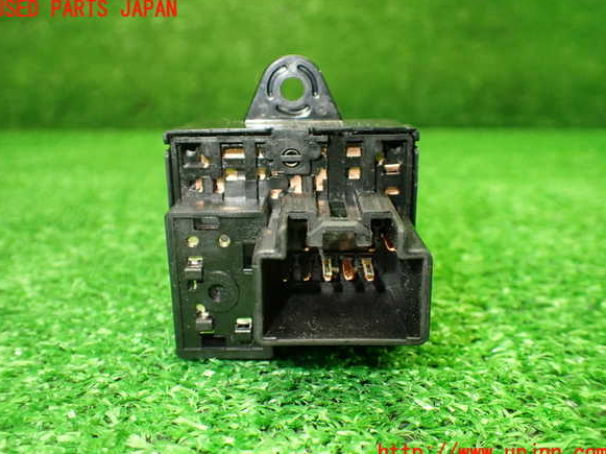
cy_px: 232
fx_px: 542
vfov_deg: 45.4
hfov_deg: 58.4
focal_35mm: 31
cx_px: 300
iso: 800
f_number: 2.3
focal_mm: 5.4
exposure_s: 1/100
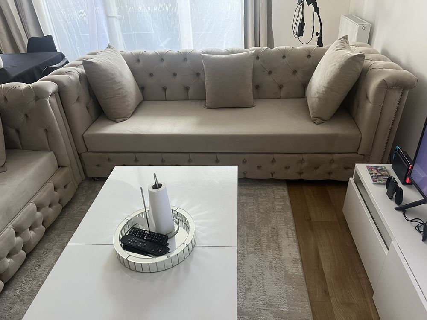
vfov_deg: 53.1
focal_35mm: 26
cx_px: 214
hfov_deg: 67.3
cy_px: 160
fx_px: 321
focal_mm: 5.7
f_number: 1.5
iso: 250
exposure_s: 1/60
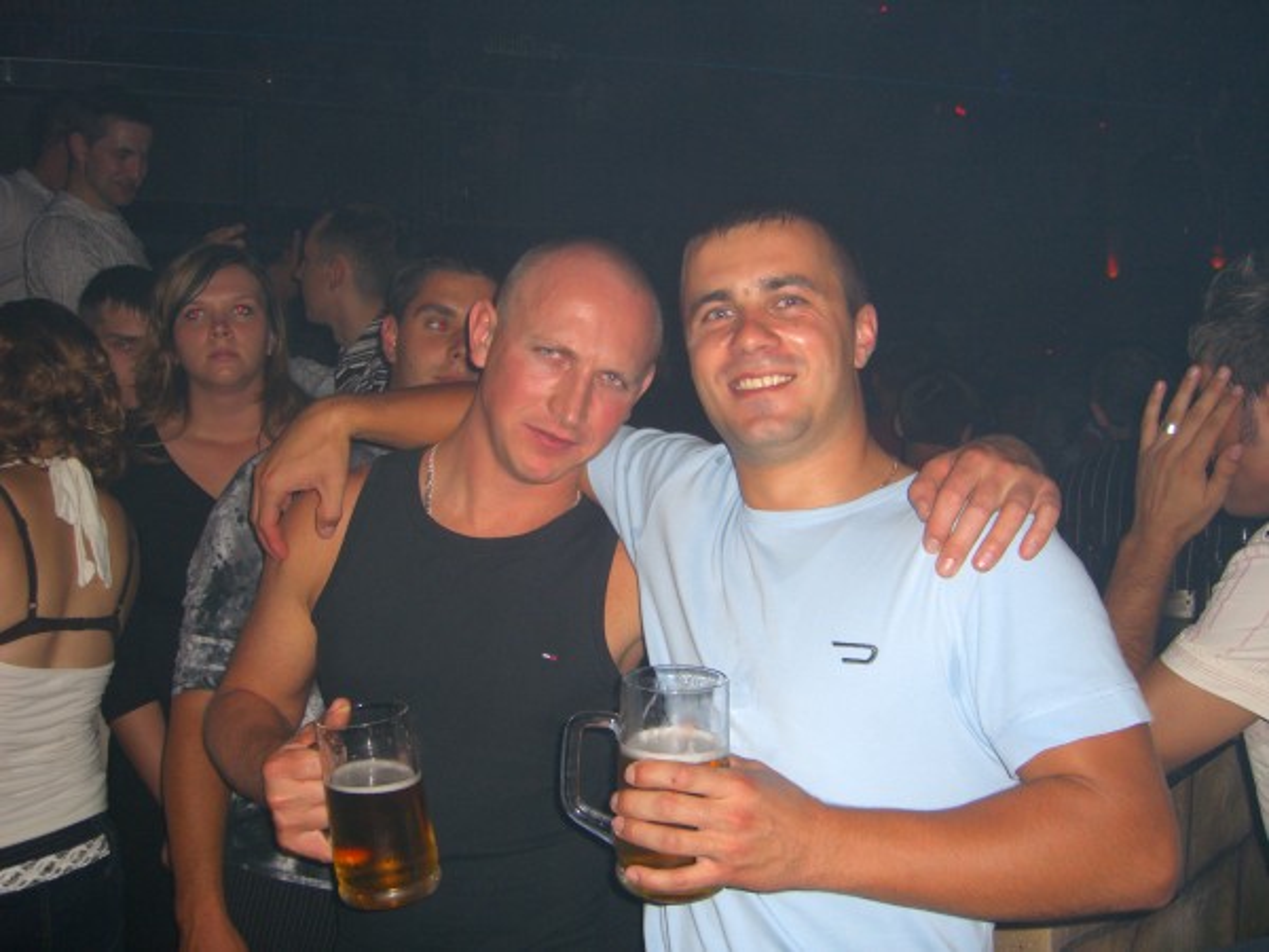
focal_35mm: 38
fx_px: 1393
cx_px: 634
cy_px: 476
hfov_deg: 49.0
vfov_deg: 37.7
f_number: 2.8
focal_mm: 7.9
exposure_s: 1/60
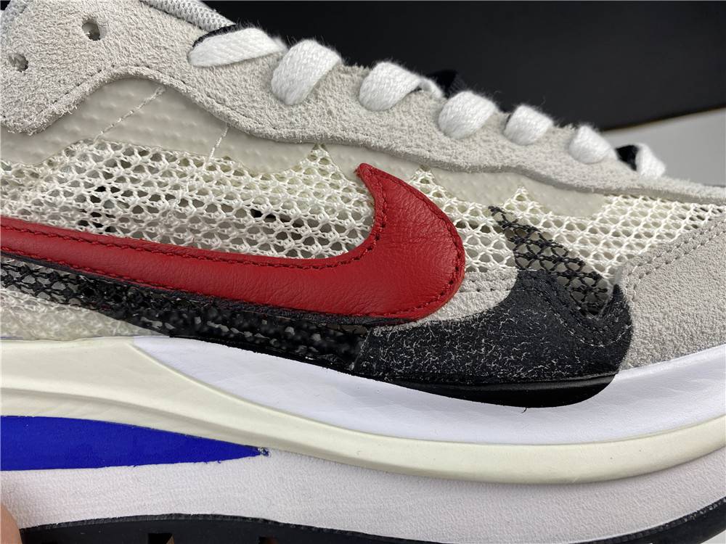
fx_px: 545
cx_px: 363
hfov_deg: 67.3
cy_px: 272
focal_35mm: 26
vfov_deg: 53.1
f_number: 1.8
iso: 40
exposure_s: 1/122
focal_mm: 4.25
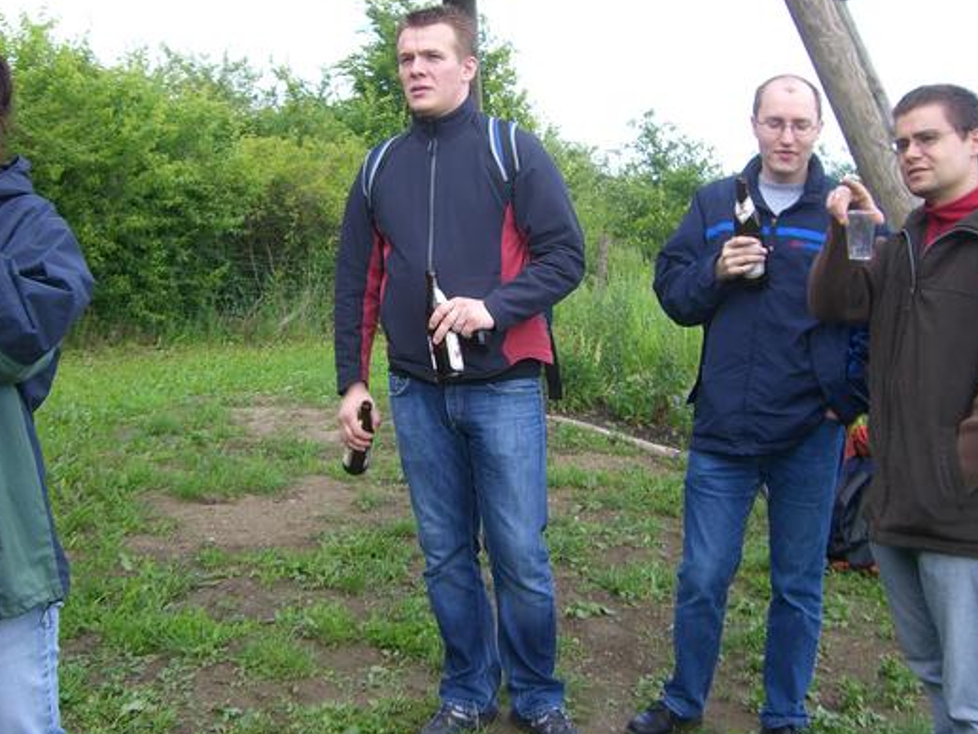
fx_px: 1328
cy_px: 305
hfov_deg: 40.4
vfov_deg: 30.8
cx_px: 456
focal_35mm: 47
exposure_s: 1/250
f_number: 2.7
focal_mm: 6.2
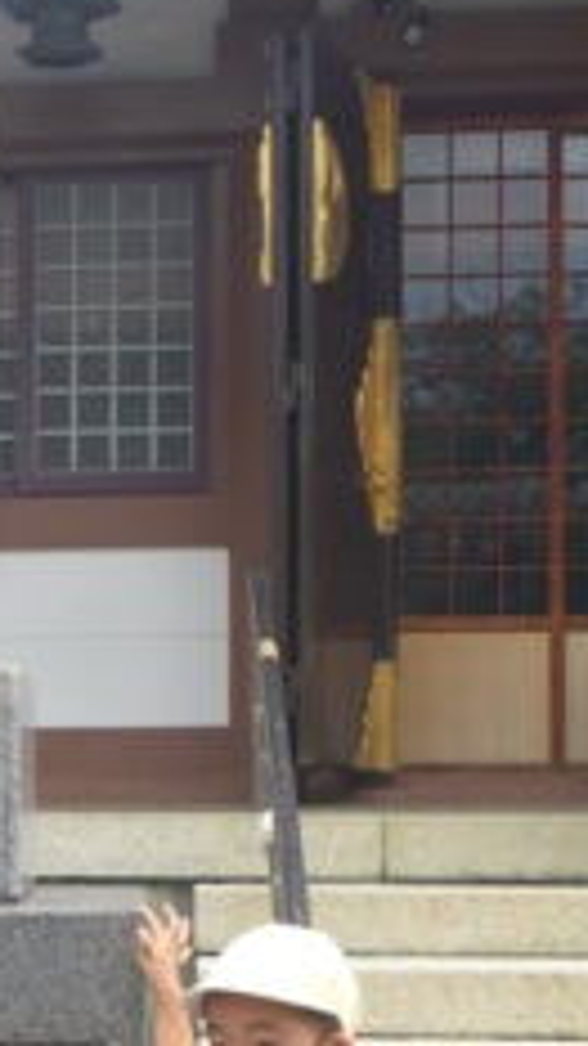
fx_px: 2301
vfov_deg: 25.3
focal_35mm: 83
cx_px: -171
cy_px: 799
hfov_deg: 14.0
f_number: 4
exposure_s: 1/500
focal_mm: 6.8
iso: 400
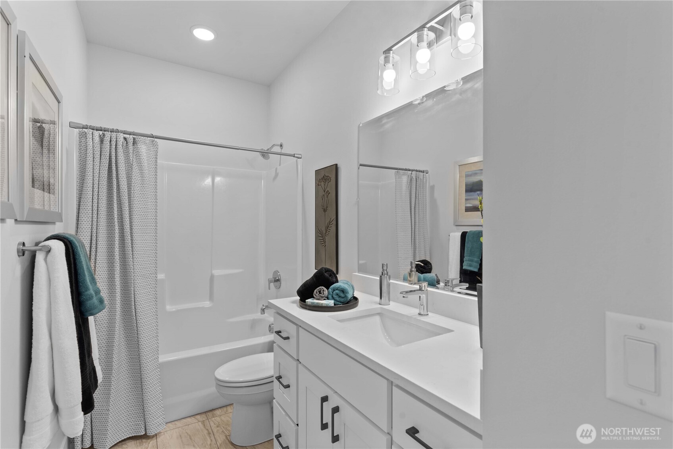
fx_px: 318
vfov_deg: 70.5
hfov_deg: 93.3
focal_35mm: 17
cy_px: 224
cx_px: 336
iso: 200
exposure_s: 1/6
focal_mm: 17
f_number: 7.1
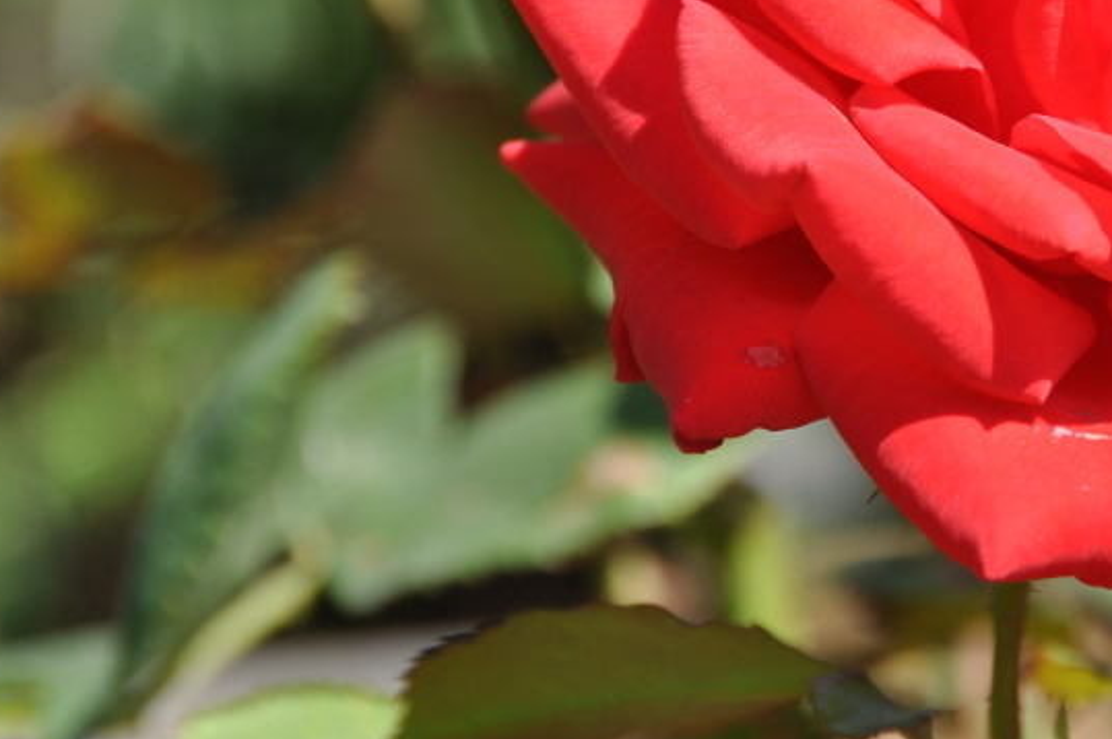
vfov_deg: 5.1
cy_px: 173
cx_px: 1025
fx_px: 8359
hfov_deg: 7.6
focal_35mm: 271
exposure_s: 1/320
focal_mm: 95
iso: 200
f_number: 9
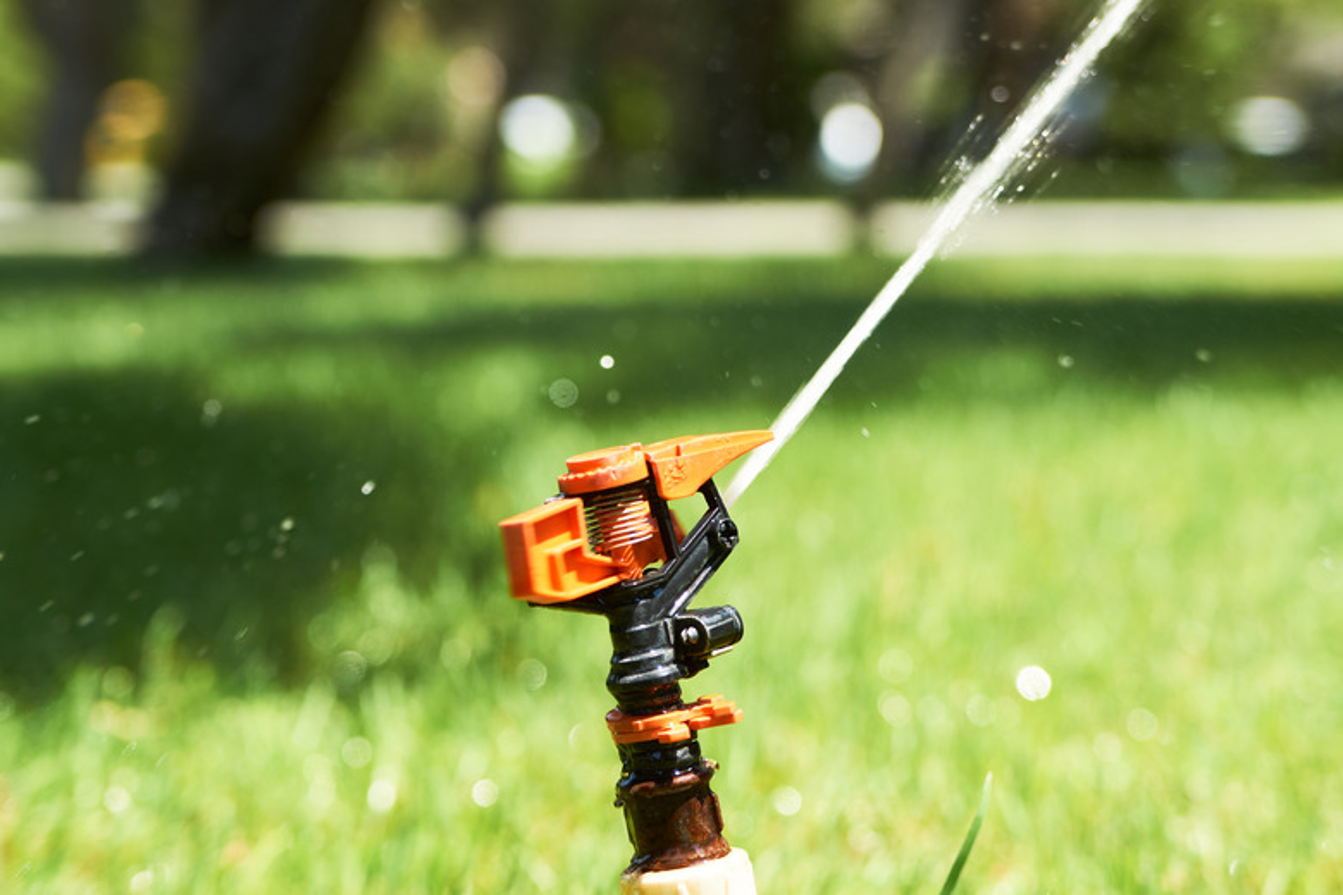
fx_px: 4197
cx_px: 672
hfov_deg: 18.2
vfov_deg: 12.2
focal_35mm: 112
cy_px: 448
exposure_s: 1/320
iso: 100
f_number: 3.2
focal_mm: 75
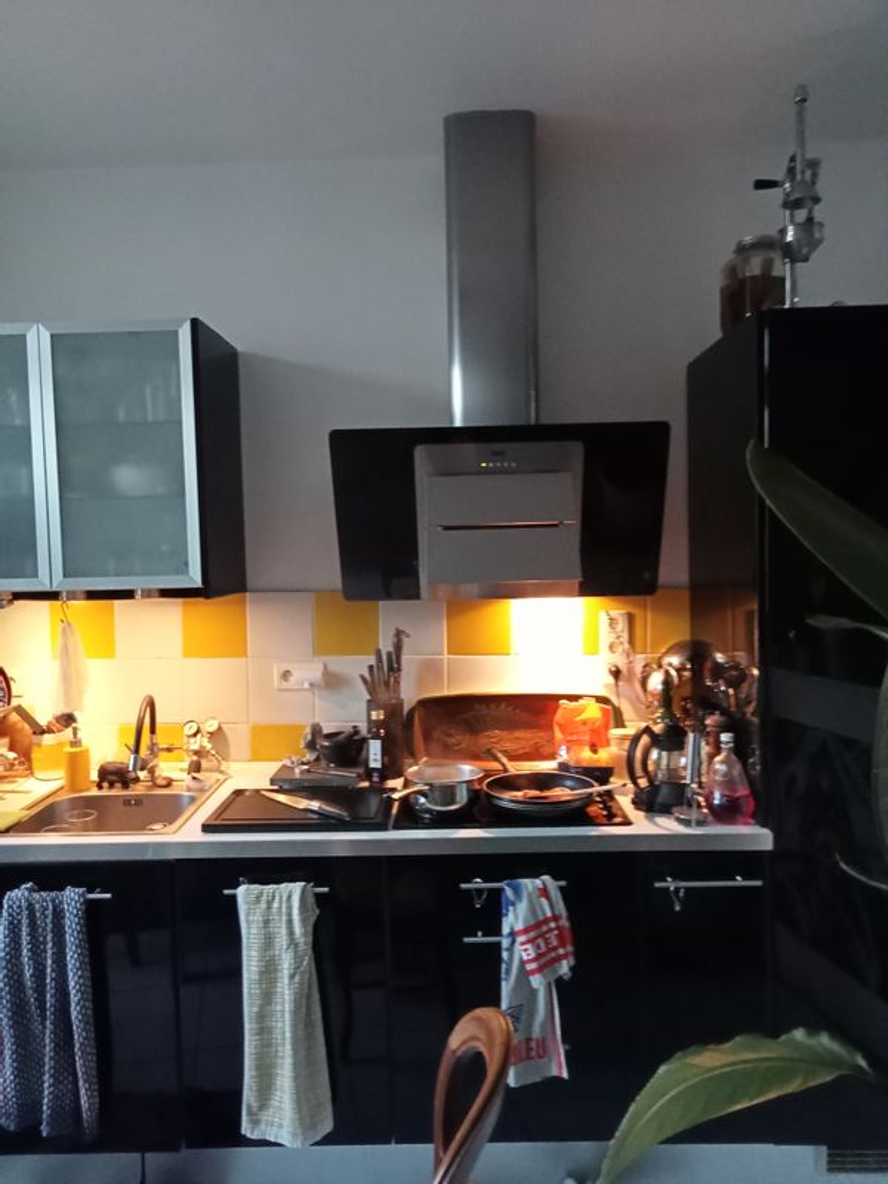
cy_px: 592
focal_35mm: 28
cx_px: 444
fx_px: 958
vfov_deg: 63.4
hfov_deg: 49.7
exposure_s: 1/33.3
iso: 1251
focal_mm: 3.46
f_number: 2.2
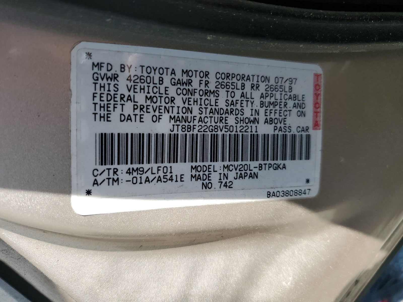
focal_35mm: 26
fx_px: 303
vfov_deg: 53.1
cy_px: 151
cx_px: 202
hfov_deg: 67.3
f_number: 1.5
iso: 50
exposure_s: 1/1250
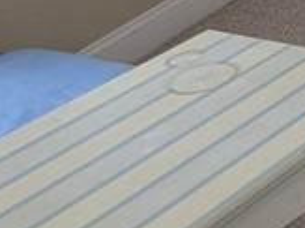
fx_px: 898
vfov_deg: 11.0
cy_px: -394
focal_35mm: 102
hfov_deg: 12.4
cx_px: 836
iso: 44
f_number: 2.2
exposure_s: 1/142
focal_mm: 1.95
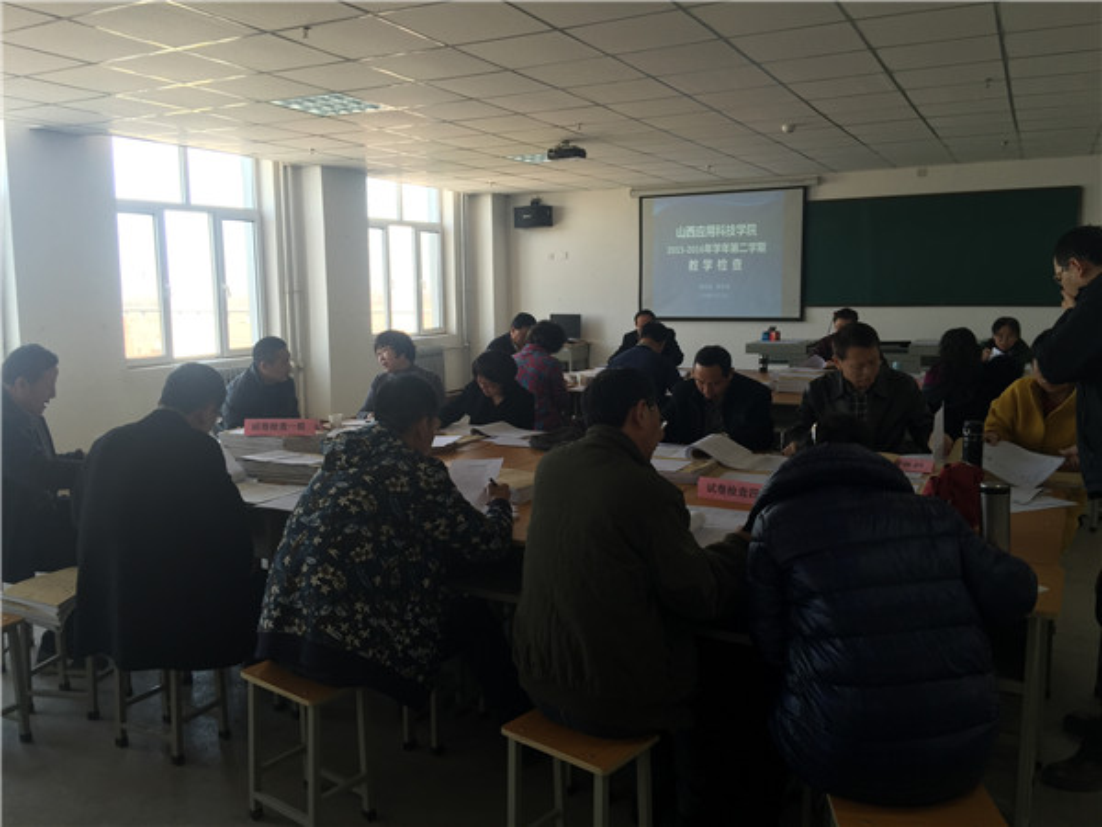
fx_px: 923
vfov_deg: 48.2
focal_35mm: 29
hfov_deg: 61.7
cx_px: 551
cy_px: 414
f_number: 2.2
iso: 32
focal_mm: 4.15
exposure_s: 1/50
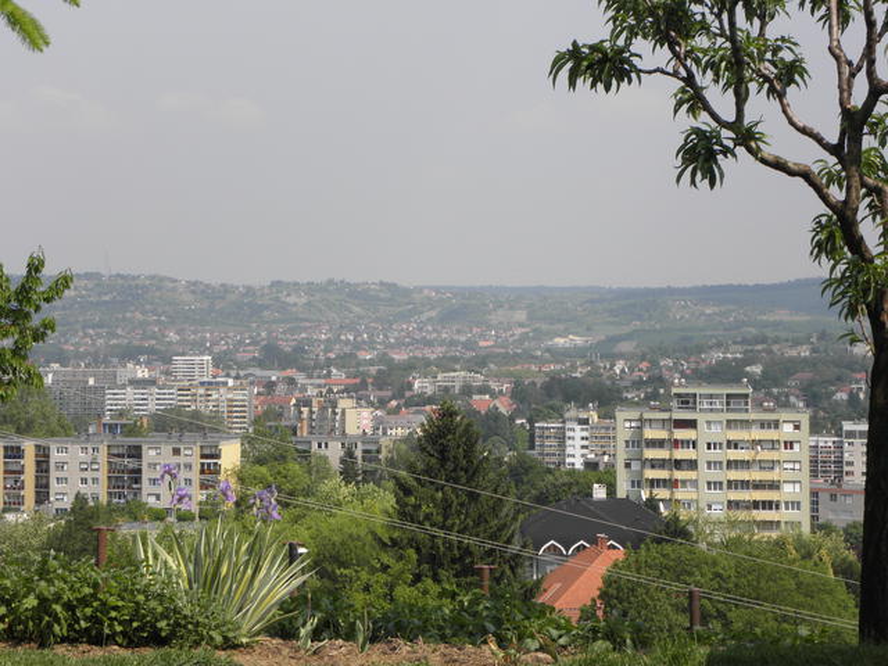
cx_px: 444
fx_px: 2617
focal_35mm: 102
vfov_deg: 14.5
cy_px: 333
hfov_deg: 19.3
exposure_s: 1/250
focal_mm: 18.29
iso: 64
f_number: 5.6
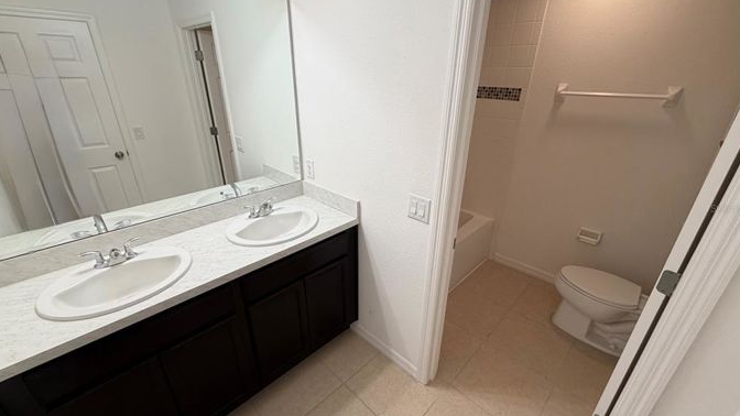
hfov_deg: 99.4
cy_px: 208
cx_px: 368
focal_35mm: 16
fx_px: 314
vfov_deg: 67.1
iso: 200
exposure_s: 1/120
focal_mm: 2.22
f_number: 2.2
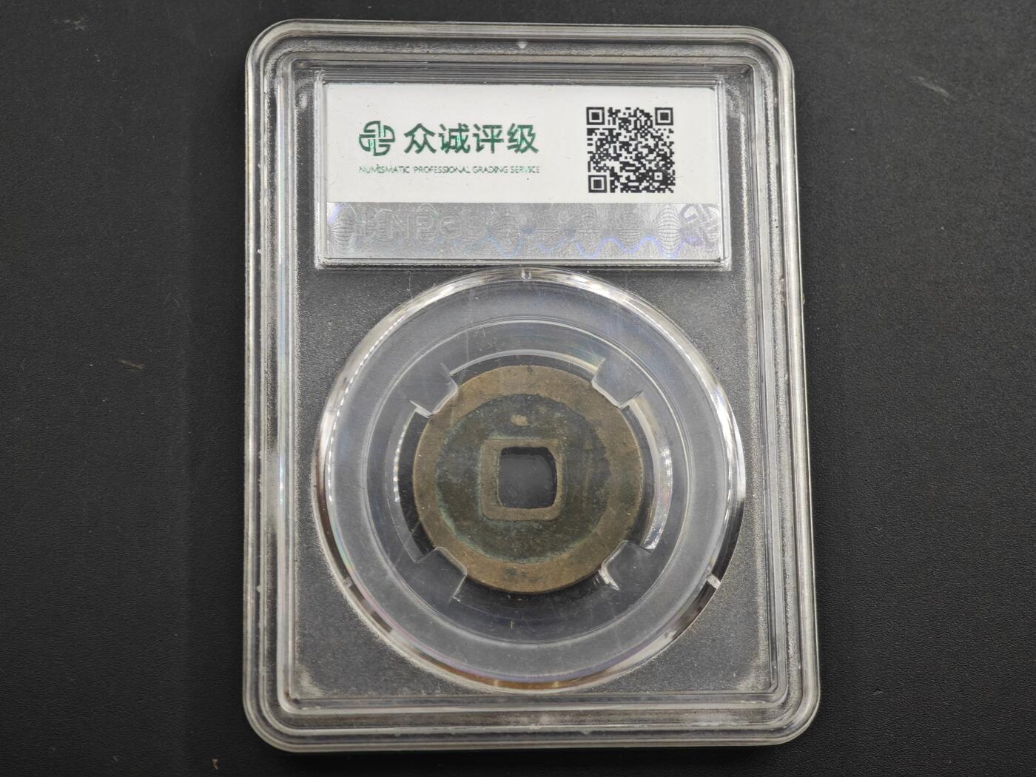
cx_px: 518
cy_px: 388
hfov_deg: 22.0
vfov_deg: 16.6
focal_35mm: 89
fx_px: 2664
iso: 80
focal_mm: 12.28
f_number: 1.8
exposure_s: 1/100
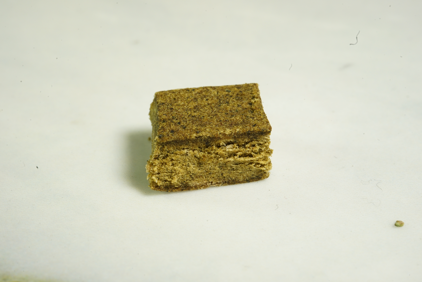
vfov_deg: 27.0
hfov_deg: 39.6
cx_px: 211
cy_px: 141
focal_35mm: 50
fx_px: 586
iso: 640
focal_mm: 50
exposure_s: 1/15
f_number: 16
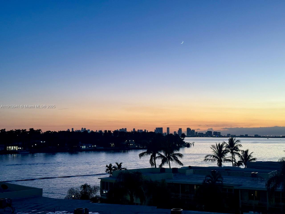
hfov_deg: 39.7
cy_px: 107
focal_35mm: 48
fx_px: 395
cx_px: 142
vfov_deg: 30.3
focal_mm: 6.76
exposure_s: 1/60
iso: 100
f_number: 1.78
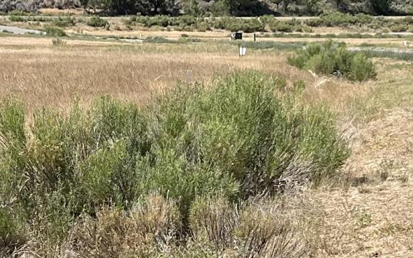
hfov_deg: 14.9
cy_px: 162
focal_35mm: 140
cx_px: 124
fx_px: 1575
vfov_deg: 9.4
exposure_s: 1/3571
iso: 50
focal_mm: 5.7
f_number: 1.5
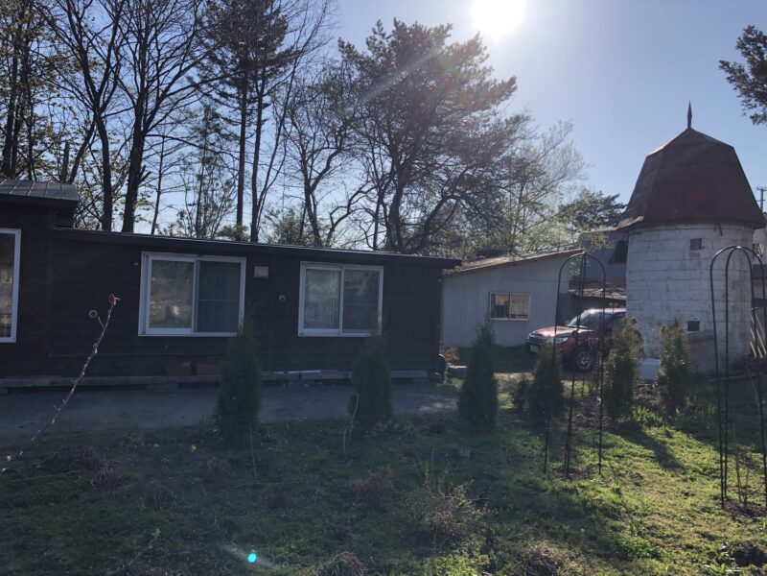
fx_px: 620
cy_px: 288
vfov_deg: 49.7
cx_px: 384
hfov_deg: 63.4
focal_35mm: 28
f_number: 1.8
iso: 20
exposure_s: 1/2114
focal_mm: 3.99
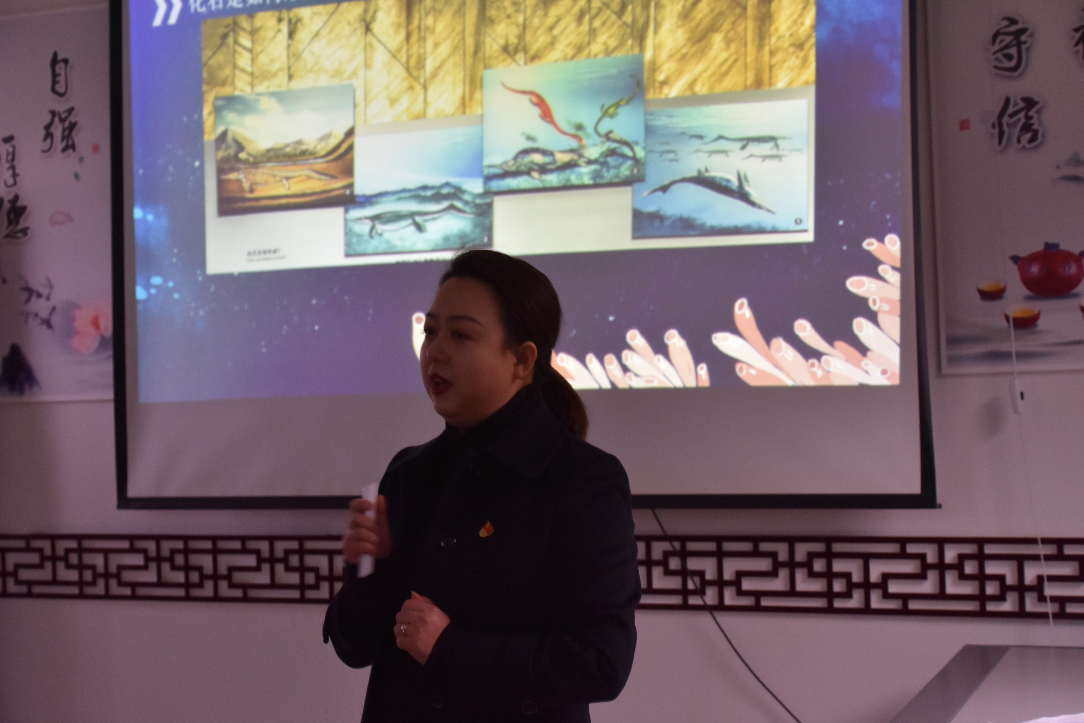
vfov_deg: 22.6
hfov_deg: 33.4
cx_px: 542
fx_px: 1807
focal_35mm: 60
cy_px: 362
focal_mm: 40
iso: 1000
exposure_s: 1/60
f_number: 4.2
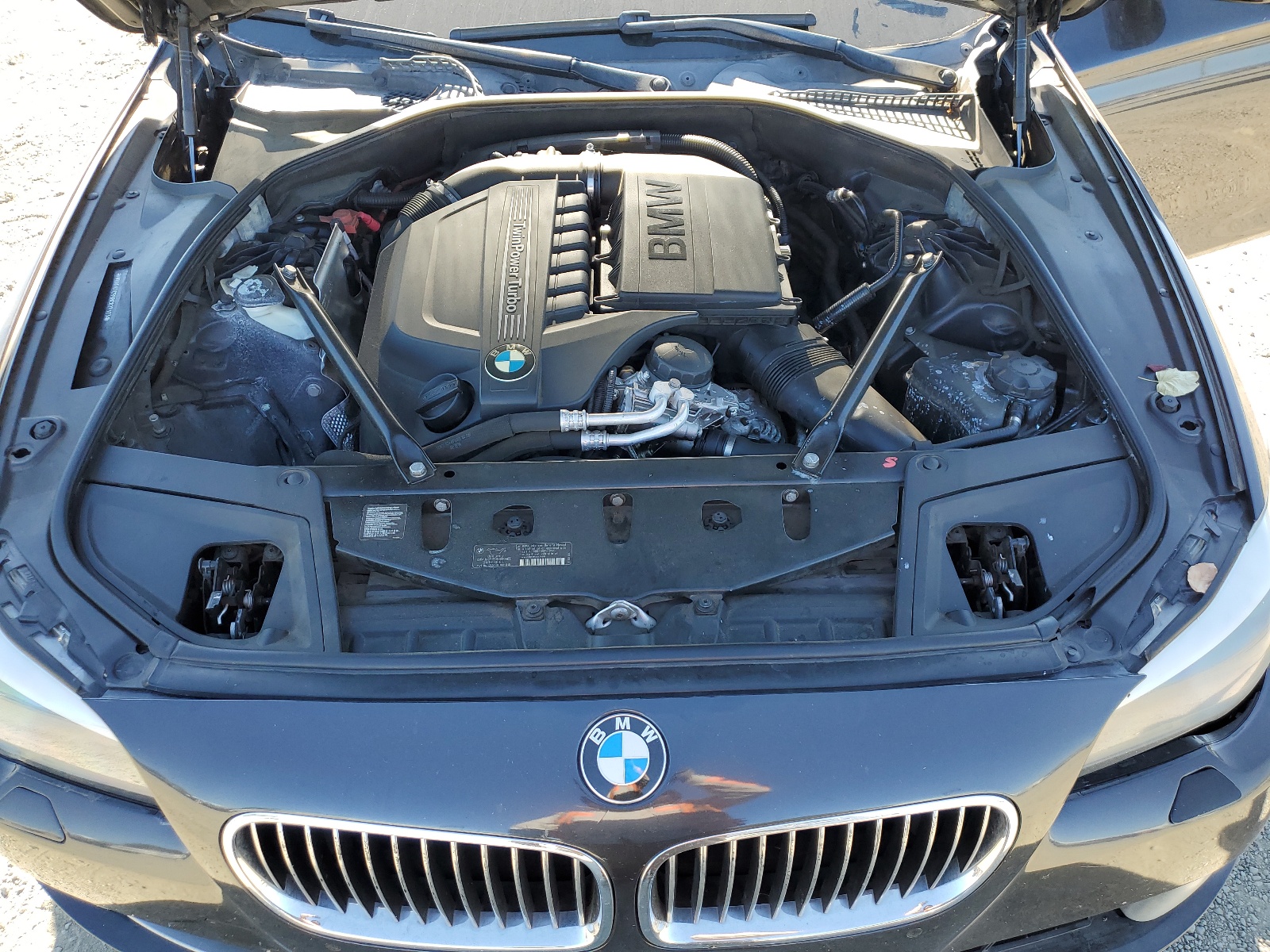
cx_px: 635
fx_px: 954
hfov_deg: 67.3
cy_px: 476
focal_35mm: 26
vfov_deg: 53.1
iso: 50
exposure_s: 1/286
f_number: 1.5
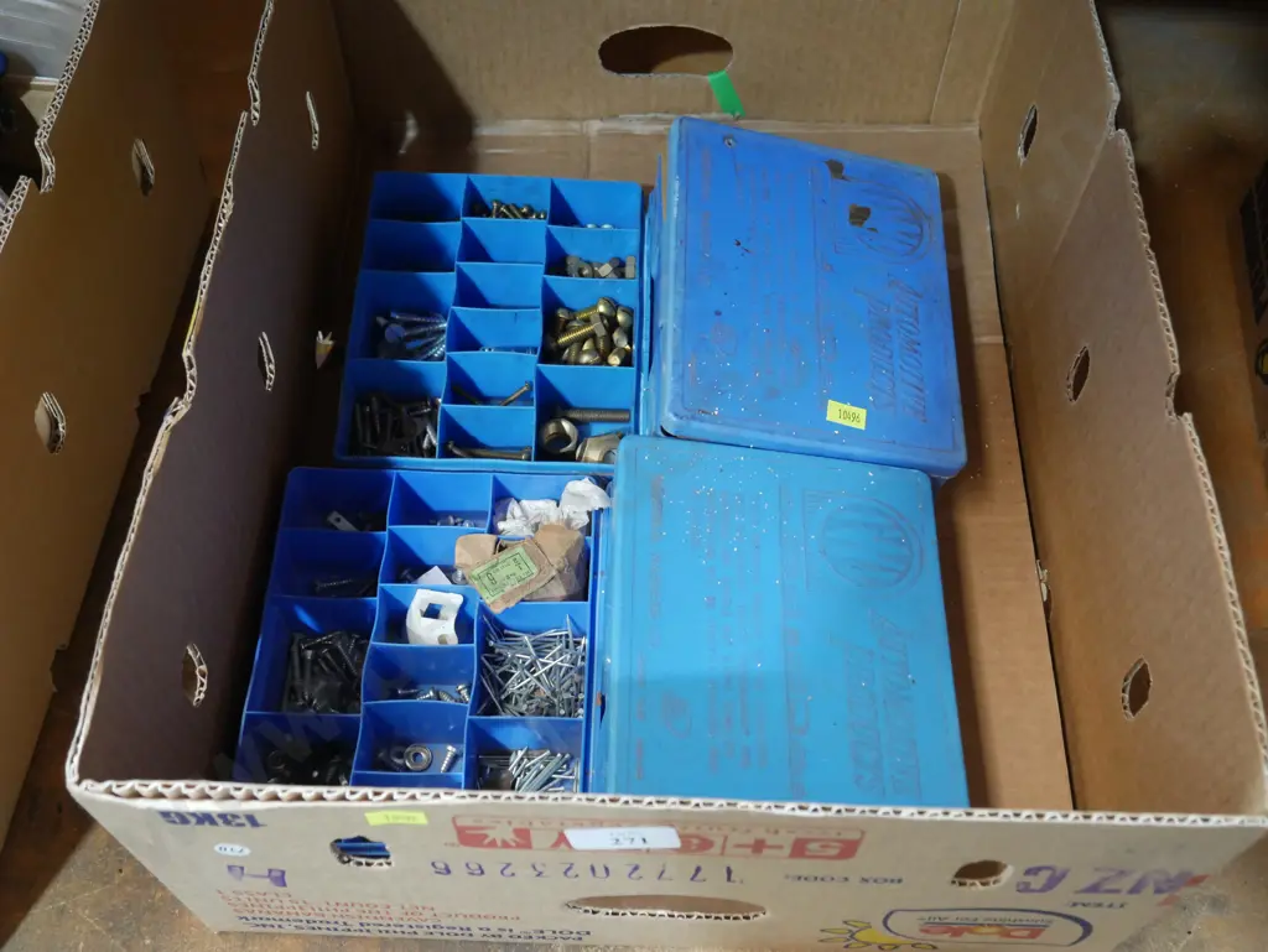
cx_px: 634
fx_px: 1393
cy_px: 476
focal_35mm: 38
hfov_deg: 49.0
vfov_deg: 37.8
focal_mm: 19
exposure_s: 1/60
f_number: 4.5
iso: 2000
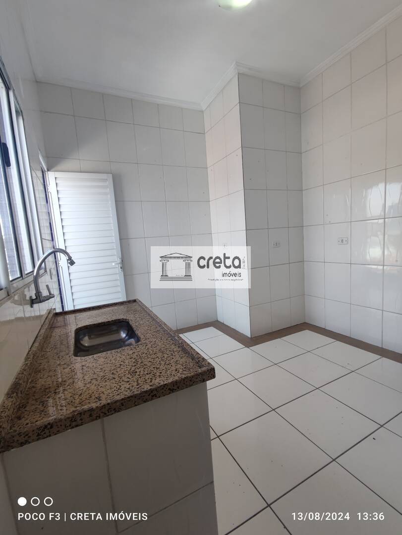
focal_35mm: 15
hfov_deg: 81.8
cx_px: 201
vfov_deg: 98.1
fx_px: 232
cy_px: 268
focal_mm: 1.65
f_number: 2.2
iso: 58
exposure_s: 1/120
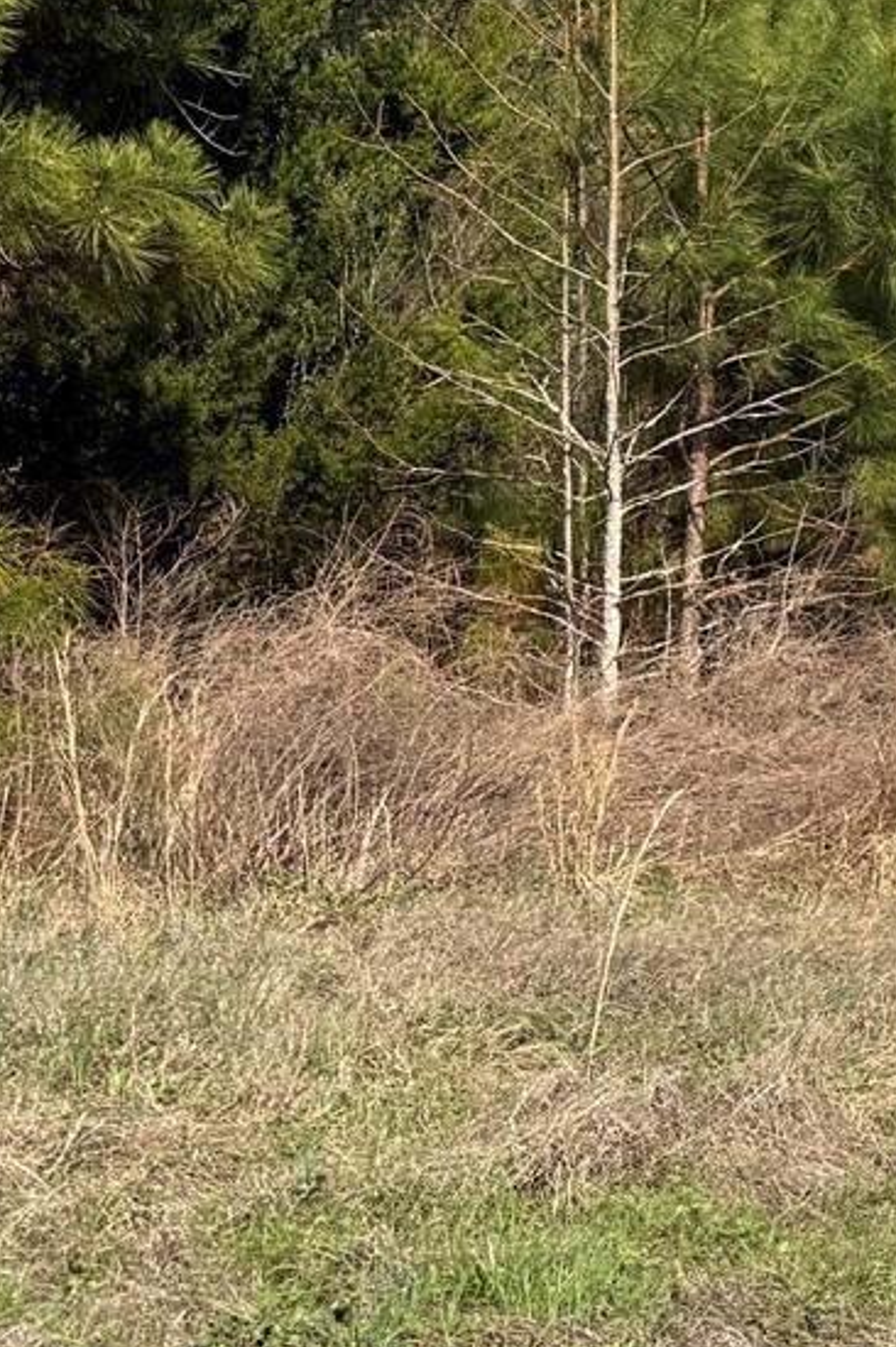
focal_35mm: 93
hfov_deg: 12.1
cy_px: 167
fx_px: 3476
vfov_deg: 21.5
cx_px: 2059
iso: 80
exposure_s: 1/4167
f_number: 1.78
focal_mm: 6.76
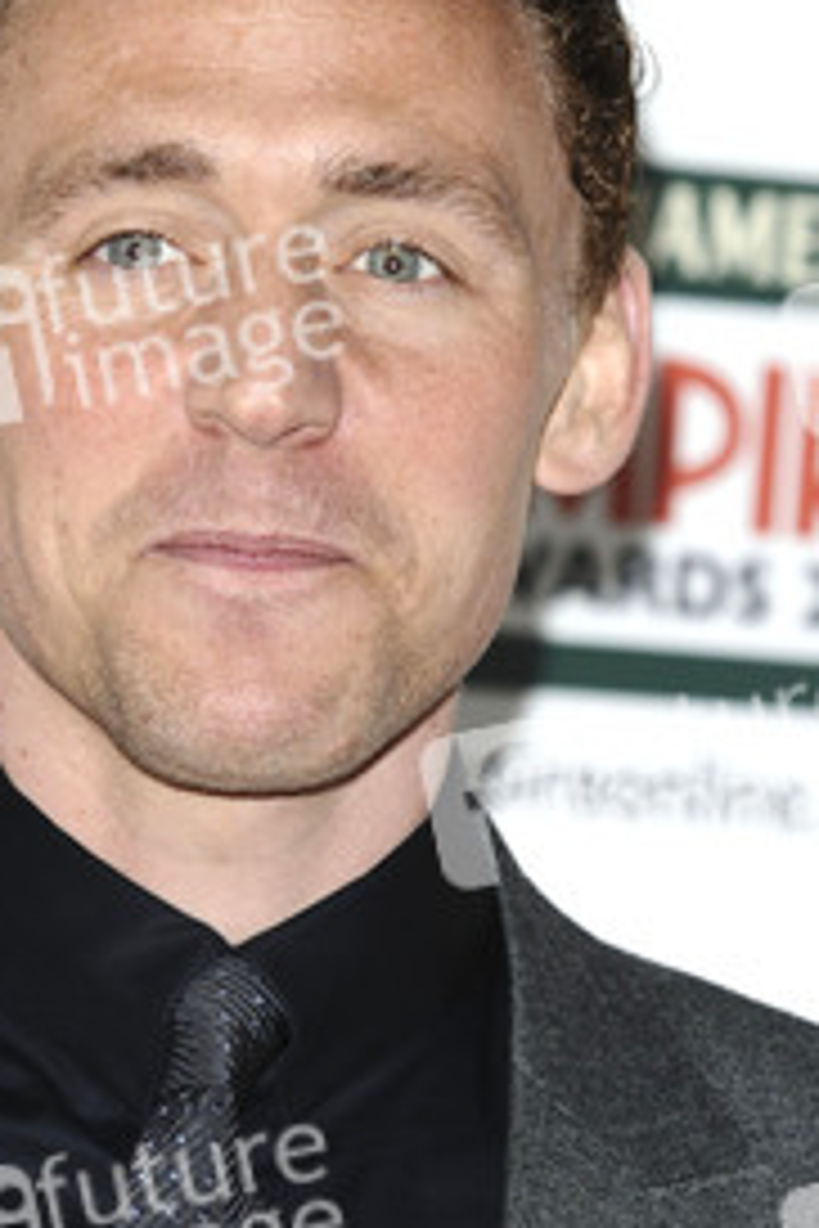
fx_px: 9759
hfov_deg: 4.8
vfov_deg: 7.2
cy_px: 558
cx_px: 245
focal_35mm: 286
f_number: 4.5
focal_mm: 130
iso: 200
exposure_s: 1/200
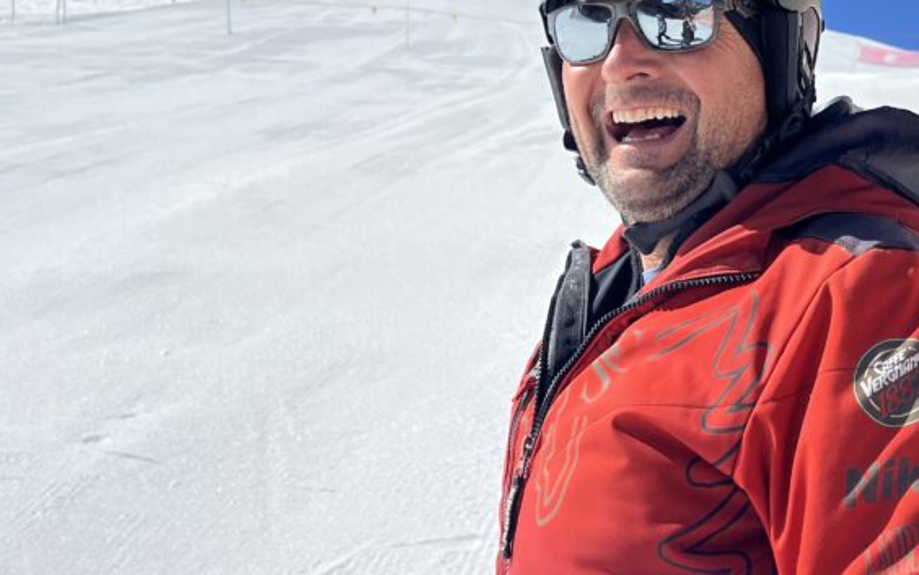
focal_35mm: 50
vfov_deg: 25.7
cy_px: 184
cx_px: 590
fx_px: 1253
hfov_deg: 39.9
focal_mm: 5.7
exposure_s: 1/8696
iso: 50
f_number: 1.5
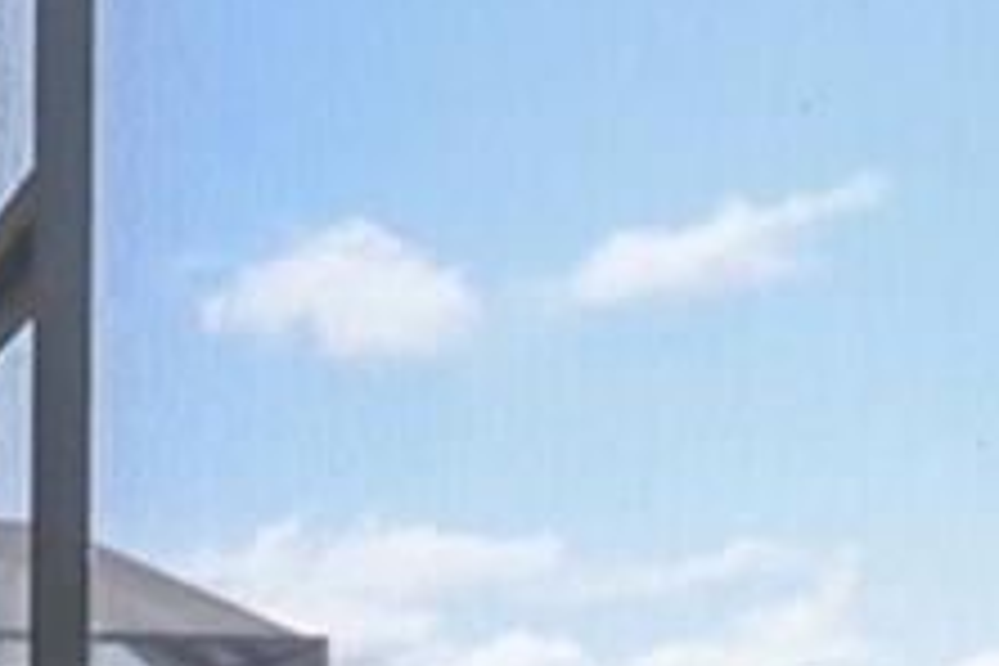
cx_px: 292
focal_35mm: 108
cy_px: 925
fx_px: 2997
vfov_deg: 12.2
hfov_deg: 18.8
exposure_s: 1/320
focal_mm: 15
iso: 400
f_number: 8
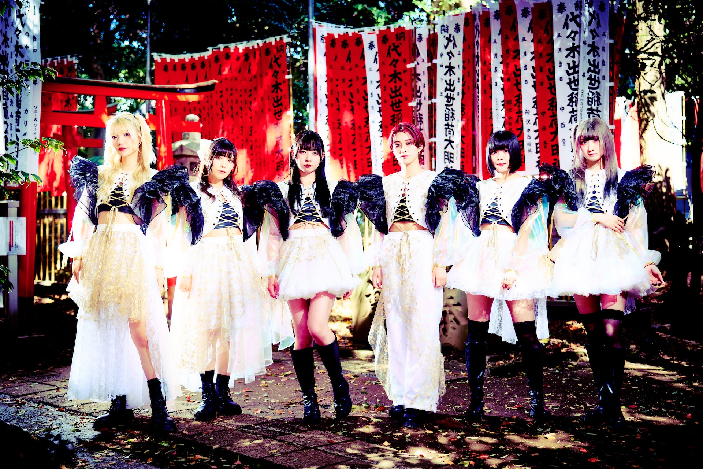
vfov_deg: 29.2
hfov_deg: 42.7
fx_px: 898
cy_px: 234
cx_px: 352
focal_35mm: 46
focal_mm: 46
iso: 200
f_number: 2.1
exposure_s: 1/180
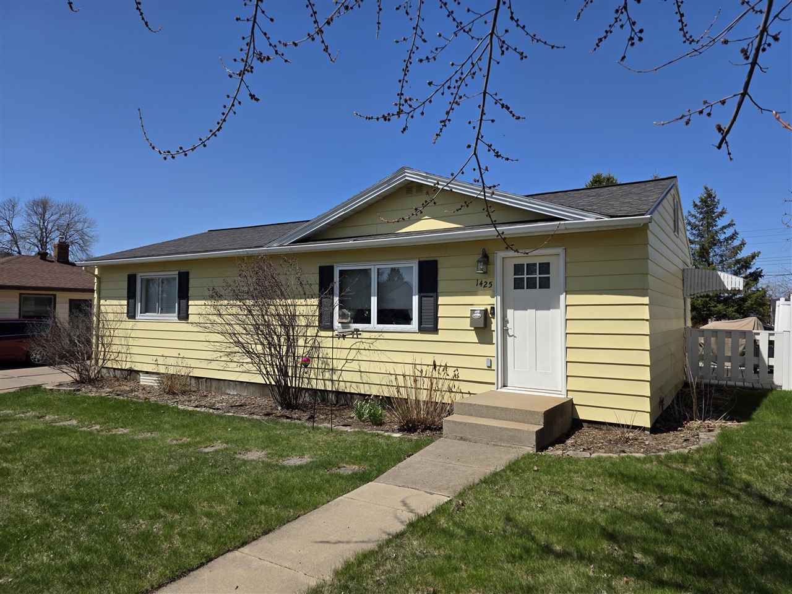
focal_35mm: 23
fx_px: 526
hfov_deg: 73.9
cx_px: 396
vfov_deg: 58.9
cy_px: 297
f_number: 1.7
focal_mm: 6.3
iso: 80
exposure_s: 1/7626
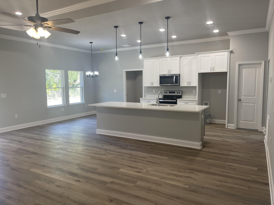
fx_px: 206
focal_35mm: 26
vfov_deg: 53.1
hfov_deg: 67.3
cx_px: 137
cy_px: 102
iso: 80
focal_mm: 5.1
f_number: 1.6
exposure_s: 1/120
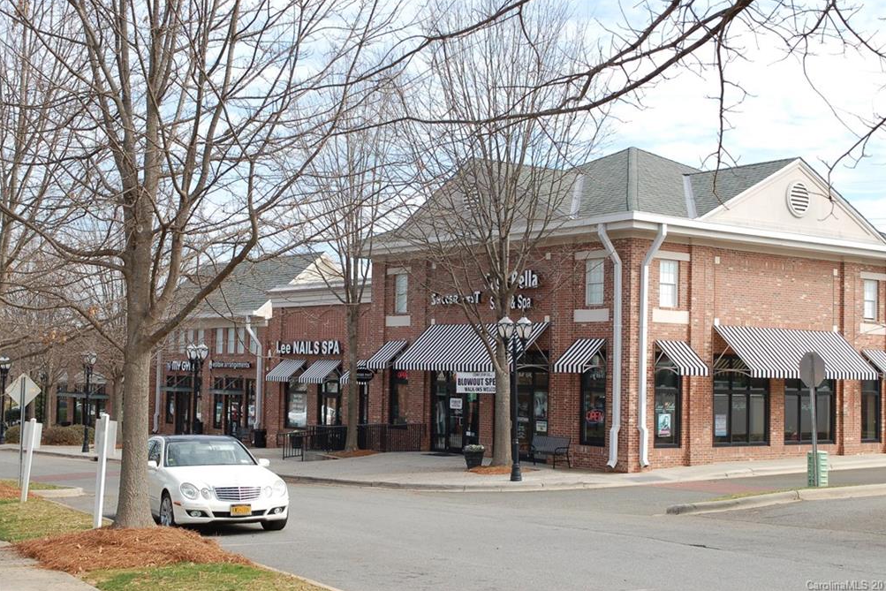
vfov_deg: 26.0
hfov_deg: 38.2
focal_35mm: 52
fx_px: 1280
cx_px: 449
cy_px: 292
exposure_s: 1/250
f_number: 8
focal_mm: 34
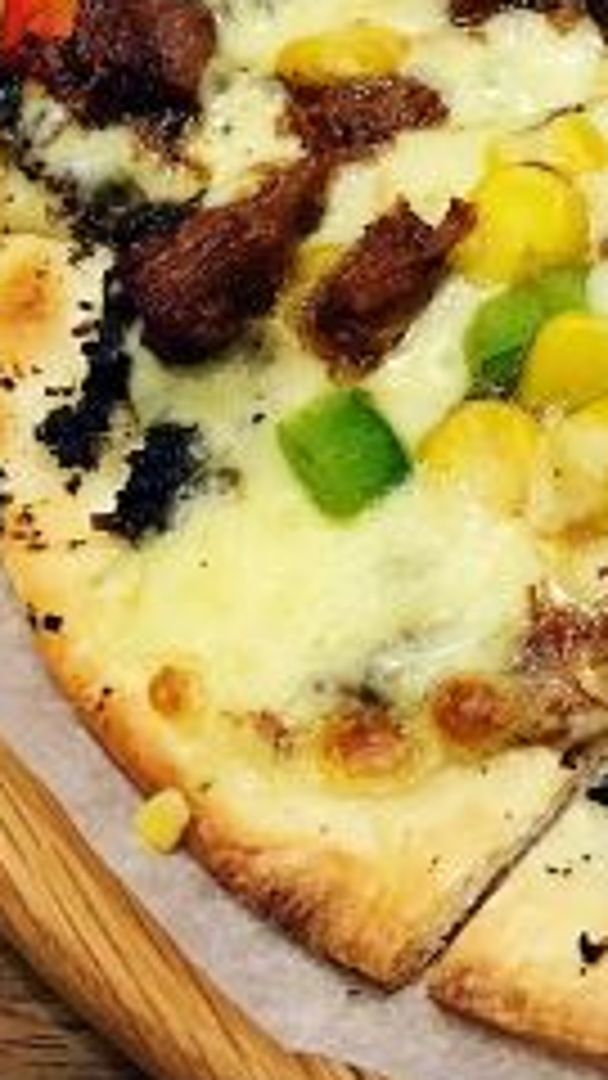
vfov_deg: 22.8
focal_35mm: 92
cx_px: 1103
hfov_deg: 12.1
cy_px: 200
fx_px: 2637
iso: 64
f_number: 2.2
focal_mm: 4.15
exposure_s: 1/33
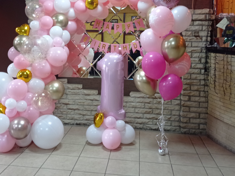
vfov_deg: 32.1
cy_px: 41
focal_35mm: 44
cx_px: 101
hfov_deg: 42.9
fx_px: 298
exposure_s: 1/33.3
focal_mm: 4.74
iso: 209
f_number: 1.79
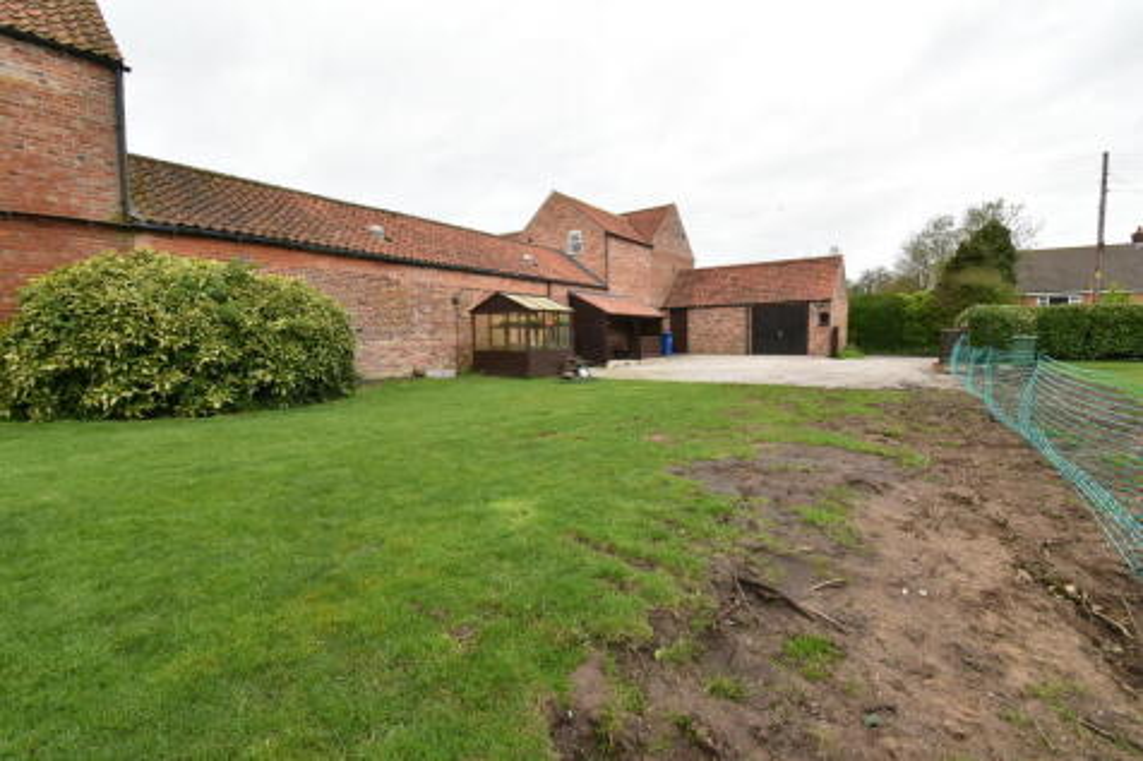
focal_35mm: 15
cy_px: 380
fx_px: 476
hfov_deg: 100.4
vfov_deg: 77.3
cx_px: 572
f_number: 13
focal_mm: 10
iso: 800
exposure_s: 1/200
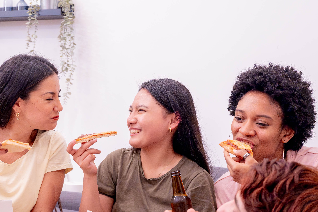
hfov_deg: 30.9
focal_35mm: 65
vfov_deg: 20.8
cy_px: 150
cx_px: 129
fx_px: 574
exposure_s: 1/250
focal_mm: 36
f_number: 4.5
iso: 8000
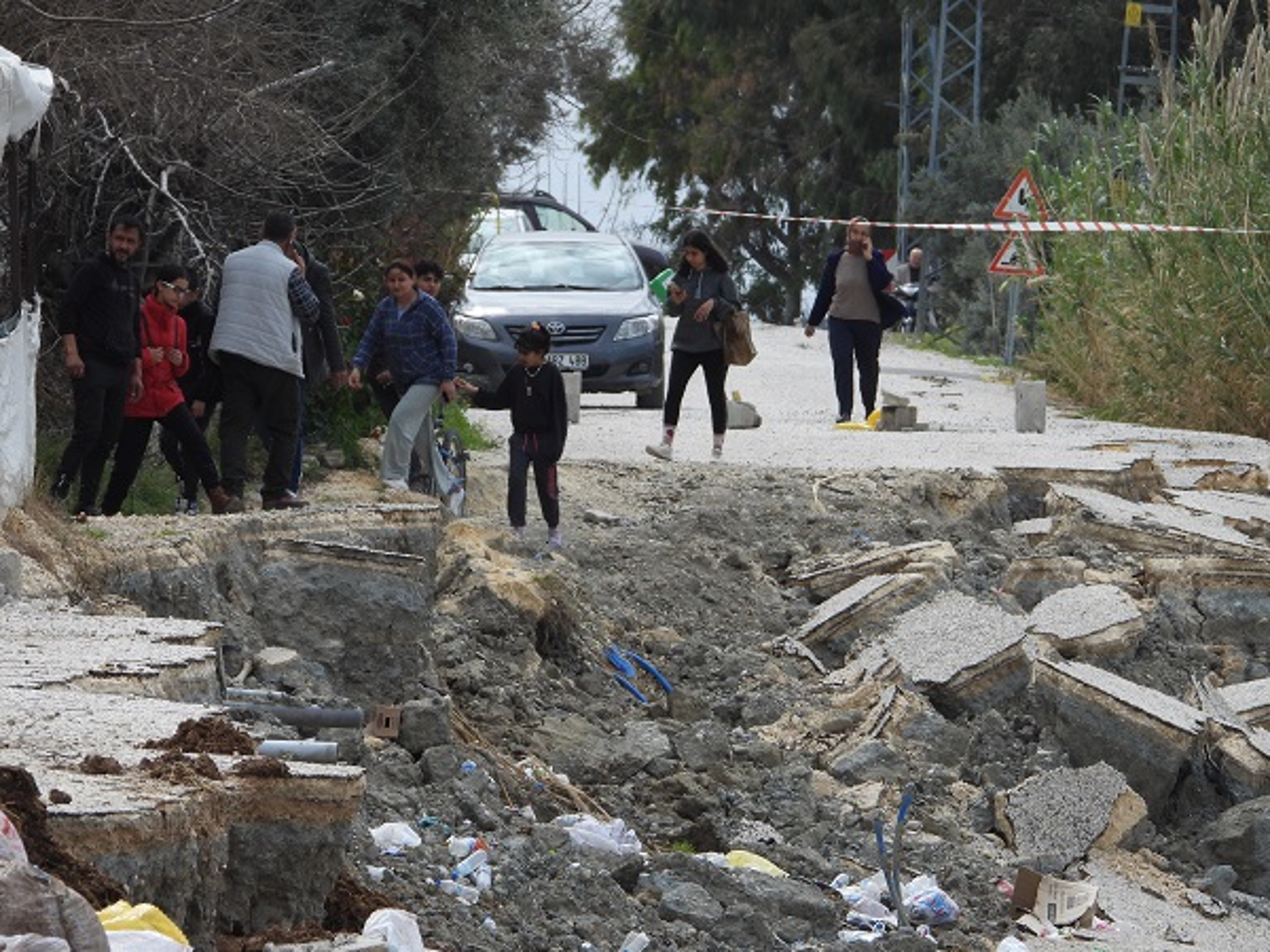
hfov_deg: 4.0
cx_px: 635
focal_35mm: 500
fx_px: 18344
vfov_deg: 3.0
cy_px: 476
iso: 100
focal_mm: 89.9
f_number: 5
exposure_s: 1/500
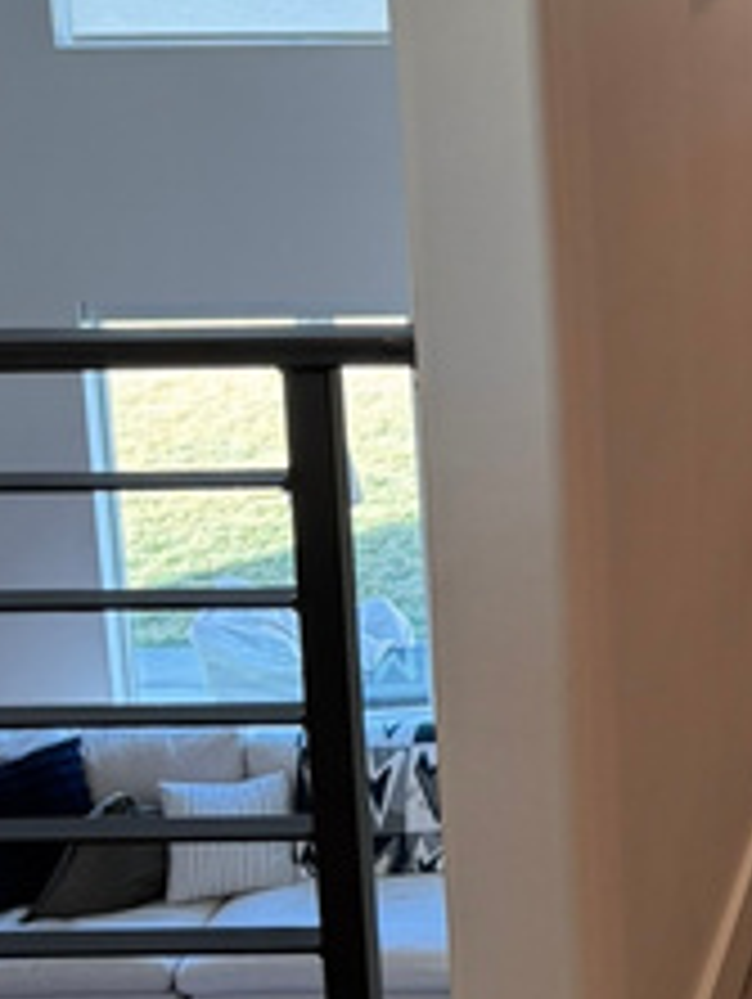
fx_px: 2400
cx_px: 1171
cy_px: 158
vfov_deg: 23.1
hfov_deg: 16.1
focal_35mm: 83
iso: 160
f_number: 1.78
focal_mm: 6.76
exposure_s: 1/120
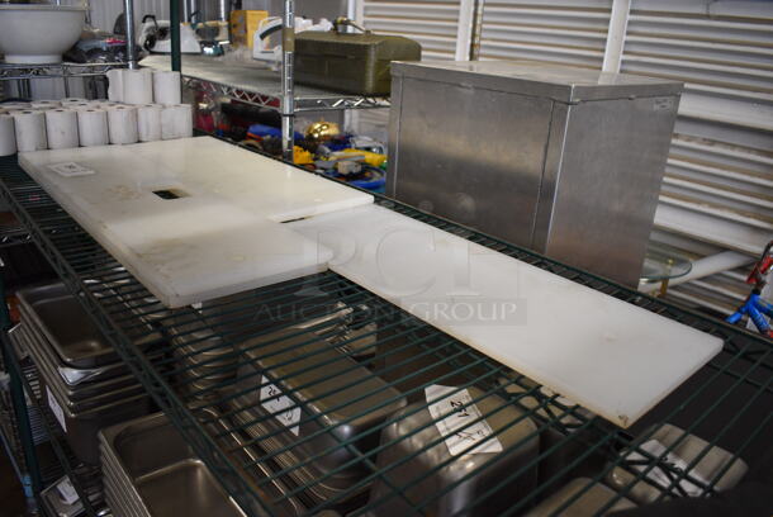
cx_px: 386
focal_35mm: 27
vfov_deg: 48.0
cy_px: 258
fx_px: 580
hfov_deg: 67.3
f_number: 3.5
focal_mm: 18
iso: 1000
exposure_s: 1/125
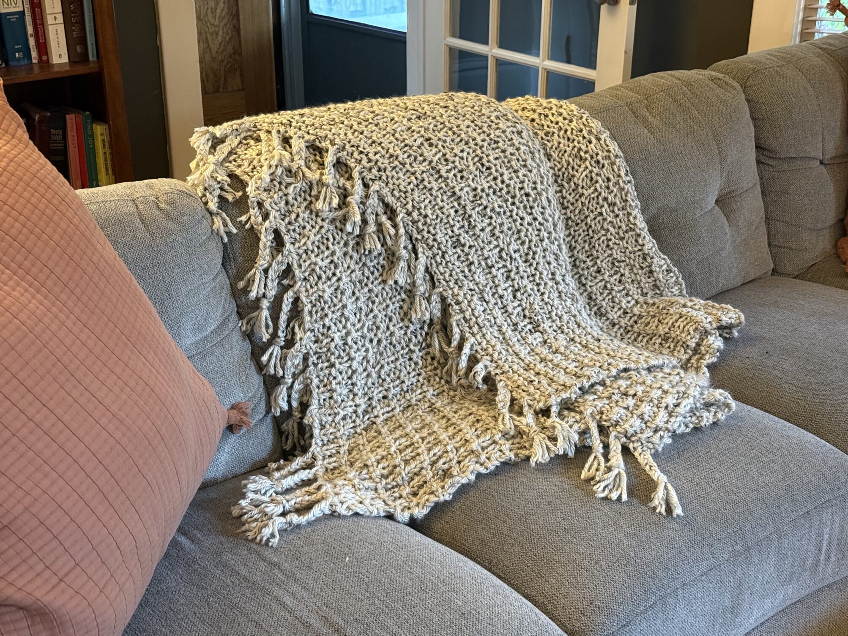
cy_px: 323
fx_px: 1201
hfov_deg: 38.9
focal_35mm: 49
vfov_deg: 29.7
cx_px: 416
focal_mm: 6.76
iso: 400
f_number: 1.78
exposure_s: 1/30
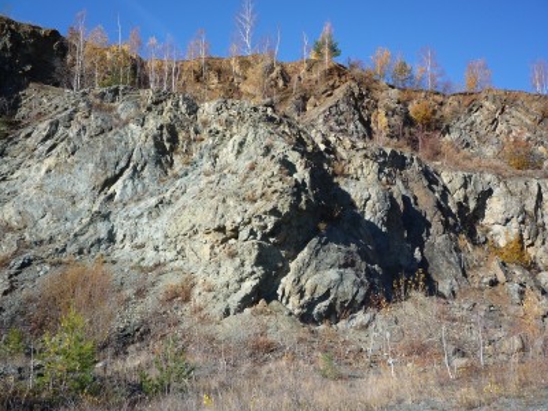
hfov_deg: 56.8
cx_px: 291
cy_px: 218
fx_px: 507
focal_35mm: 32
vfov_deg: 44.1
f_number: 4.5
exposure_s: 1/400
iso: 100
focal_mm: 5.2
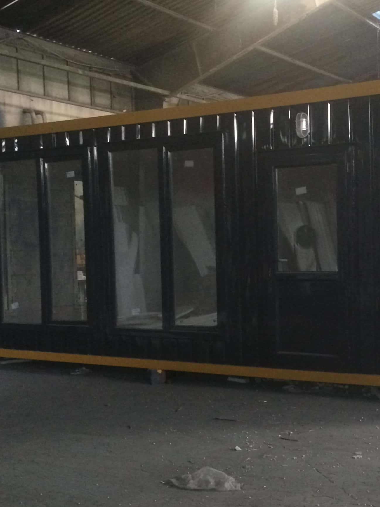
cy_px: 288
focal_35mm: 55
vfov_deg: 34.9
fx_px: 805
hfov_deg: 26.3
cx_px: 270
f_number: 2.2
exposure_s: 1/17
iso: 320
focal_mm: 4.15
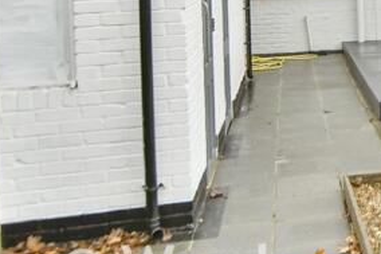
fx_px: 687
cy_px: -46
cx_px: 507
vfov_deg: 19.7
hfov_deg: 26.0
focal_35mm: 65
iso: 500
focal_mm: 12
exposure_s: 1/100
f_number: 5
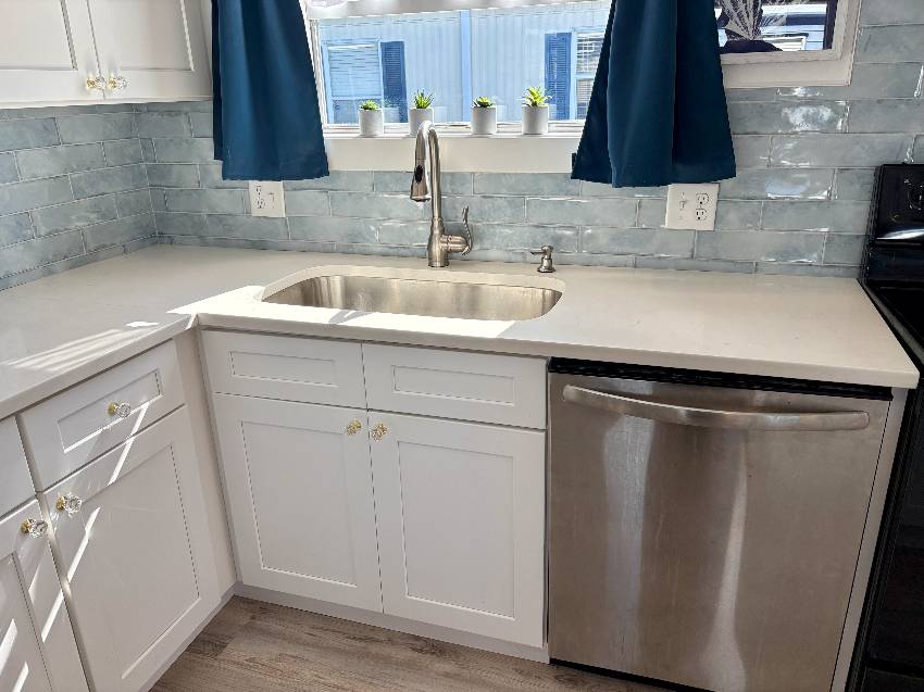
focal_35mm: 26
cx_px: 462
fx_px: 694
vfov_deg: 53.0
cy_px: 346
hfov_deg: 67.3
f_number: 1.6
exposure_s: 1/531
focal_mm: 5.96
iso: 64
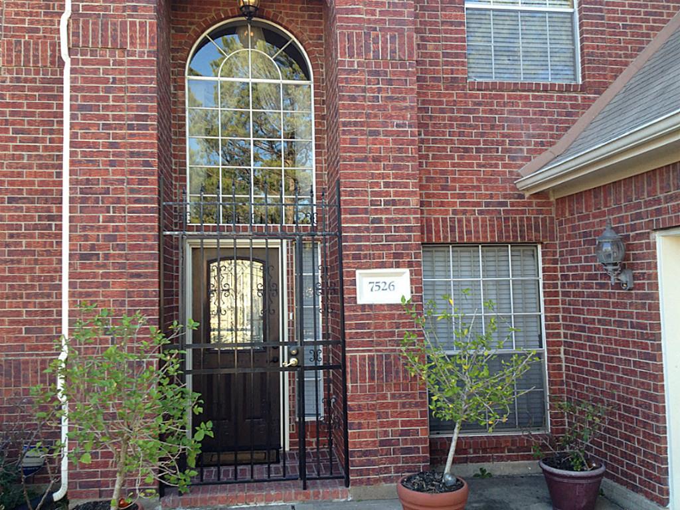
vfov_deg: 40.7
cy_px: 255
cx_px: 340
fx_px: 688
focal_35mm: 35
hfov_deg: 52.6
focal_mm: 4.28
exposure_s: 1/120
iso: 64
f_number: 2.4
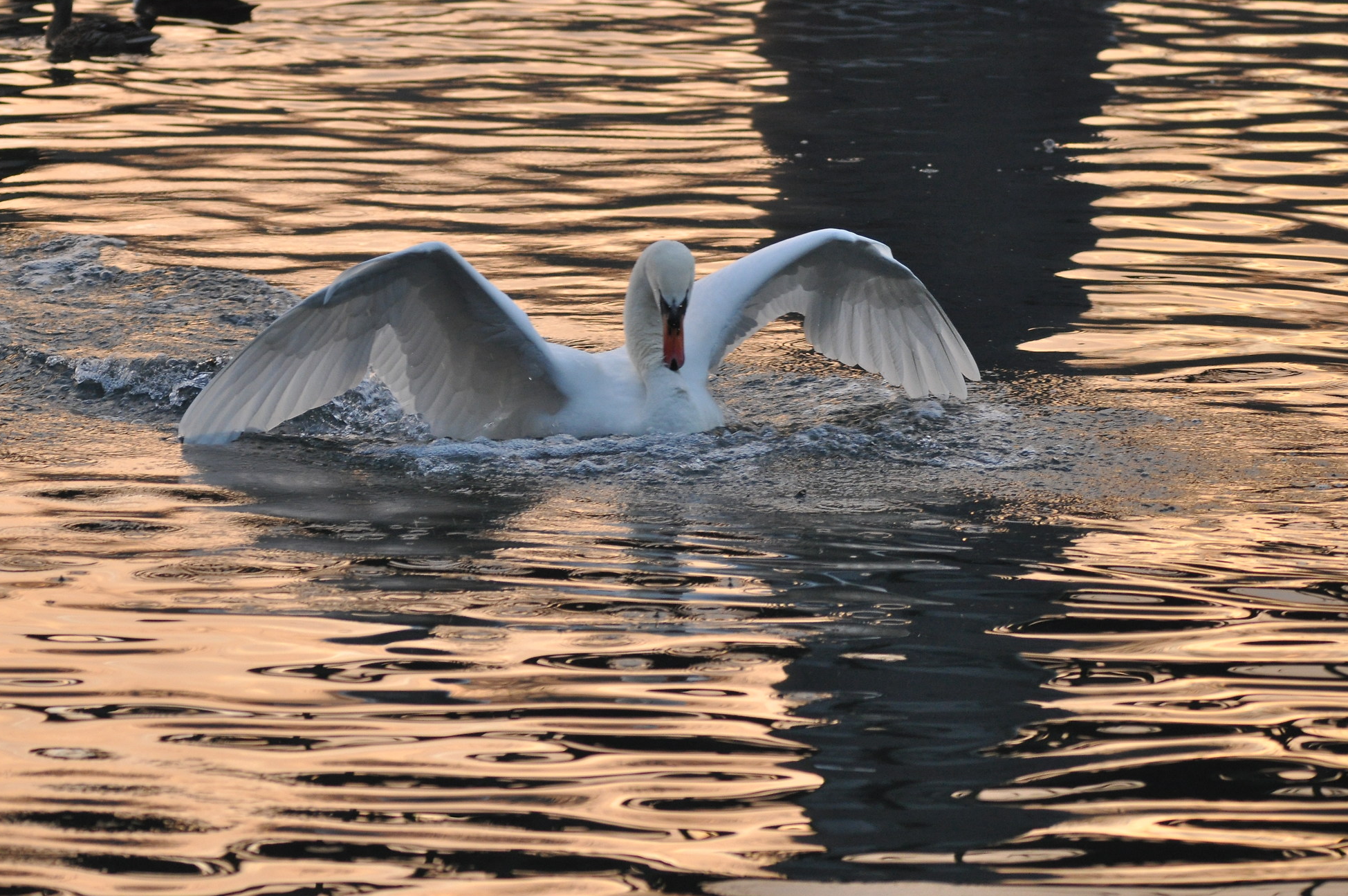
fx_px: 10361
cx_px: 534
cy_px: 348
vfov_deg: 4.9
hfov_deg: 7.4
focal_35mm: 277
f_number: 5
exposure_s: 1/320
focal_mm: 150
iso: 800
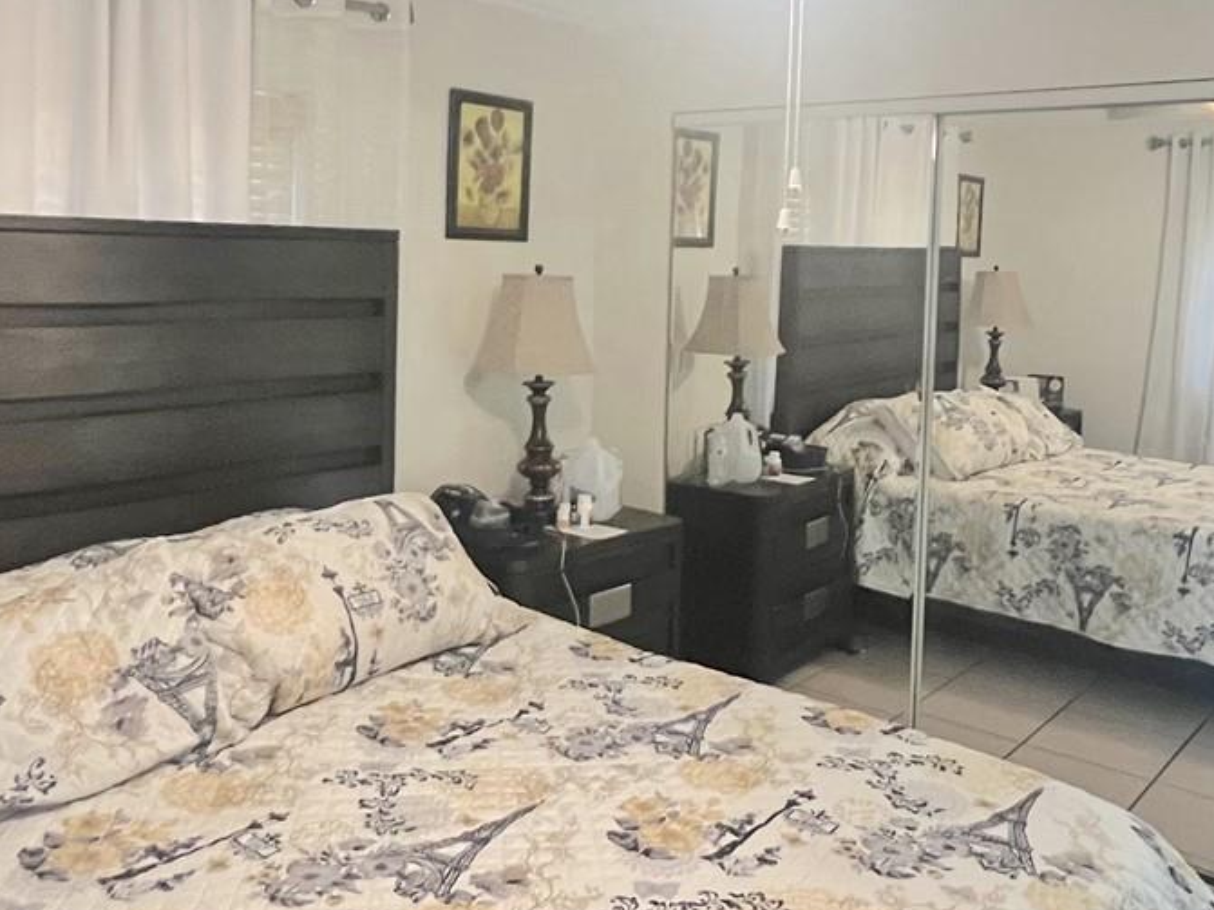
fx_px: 1087
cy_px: 315
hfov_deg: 58.4
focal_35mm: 31
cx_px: 593
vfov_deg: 44.9
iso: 800
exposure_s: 1/60
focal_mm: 1.57
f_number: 1.8
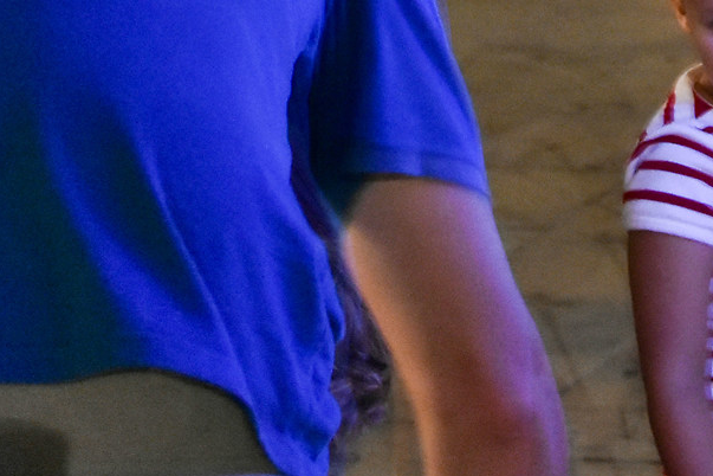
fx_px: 4020
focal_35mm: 203
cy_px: -398
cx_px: 1302
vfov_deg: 6.6
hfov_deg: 9.6
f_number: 3.5
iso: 3200
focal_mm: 34
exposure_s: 1/40
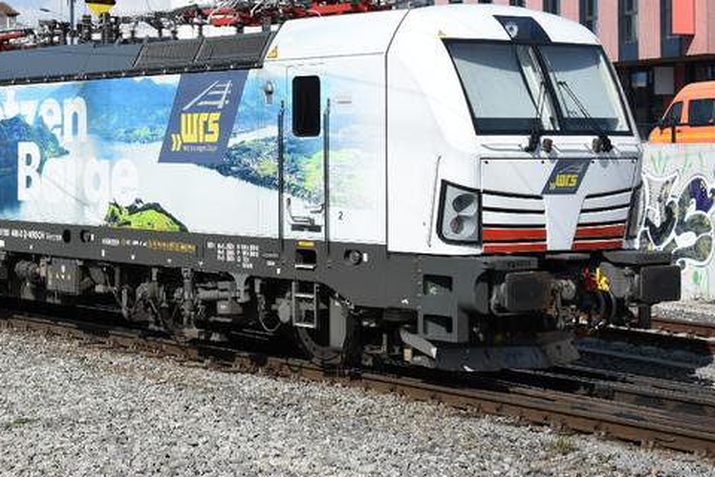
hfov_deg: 23.8
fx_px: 1688
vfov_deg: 16.0
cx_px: 220
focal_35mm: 85
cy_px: 108
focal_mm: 34
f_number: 5.6
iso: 200
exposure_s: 1/1250
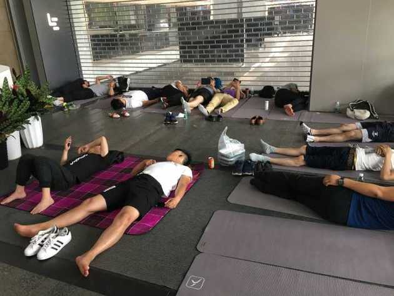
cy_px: 148
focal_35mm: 29
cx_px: 197
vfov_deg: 48.3
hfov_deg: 61.6
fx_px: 330
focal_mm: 4.15
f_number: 2.2
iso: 100
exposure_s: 1/33
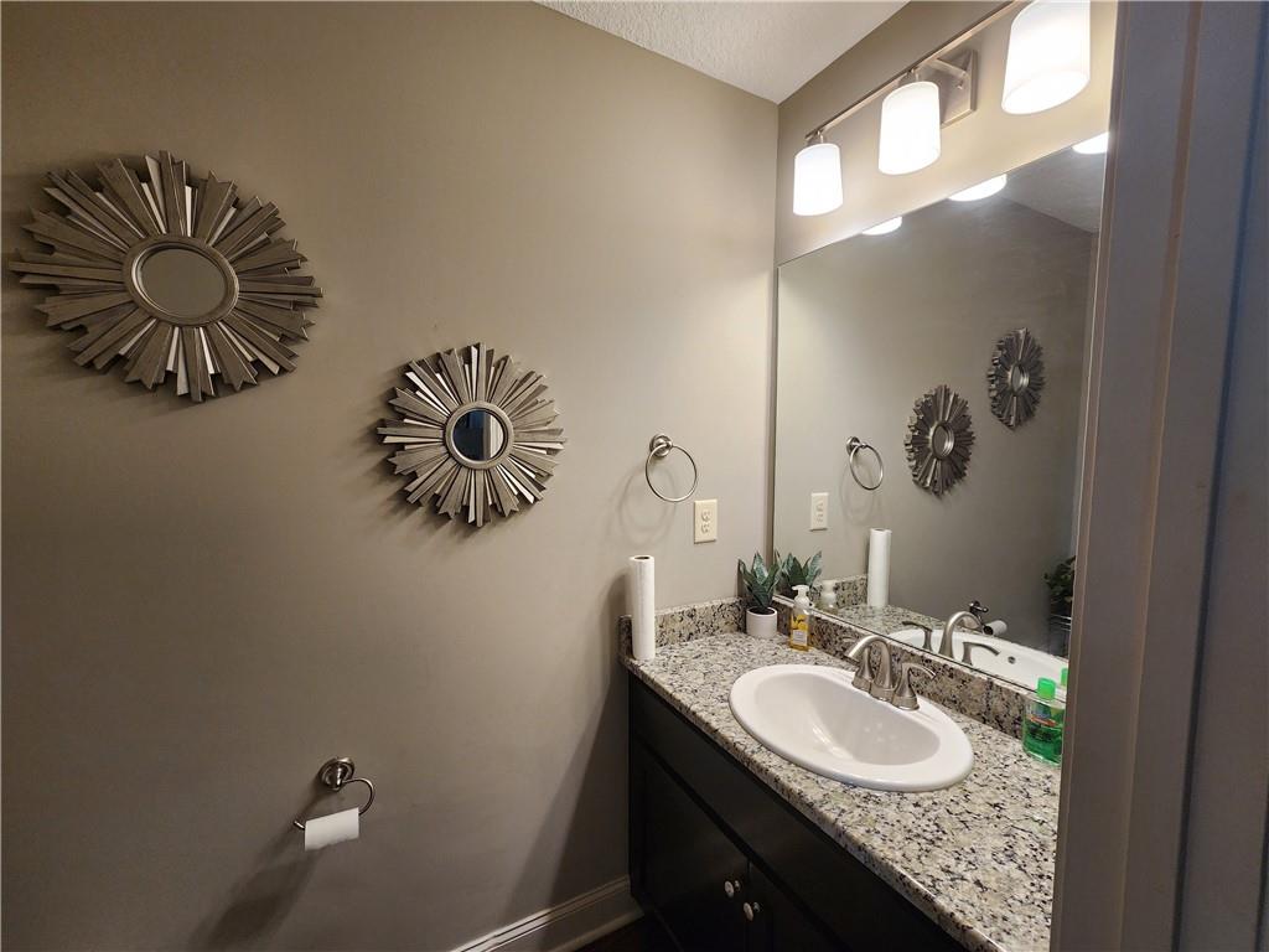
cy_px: 476
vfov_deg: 89.9
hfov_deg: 106.2
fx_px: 477
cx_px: 634
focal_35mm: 13
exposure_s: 1/60
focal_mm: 2.2
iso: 160
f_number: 2.2
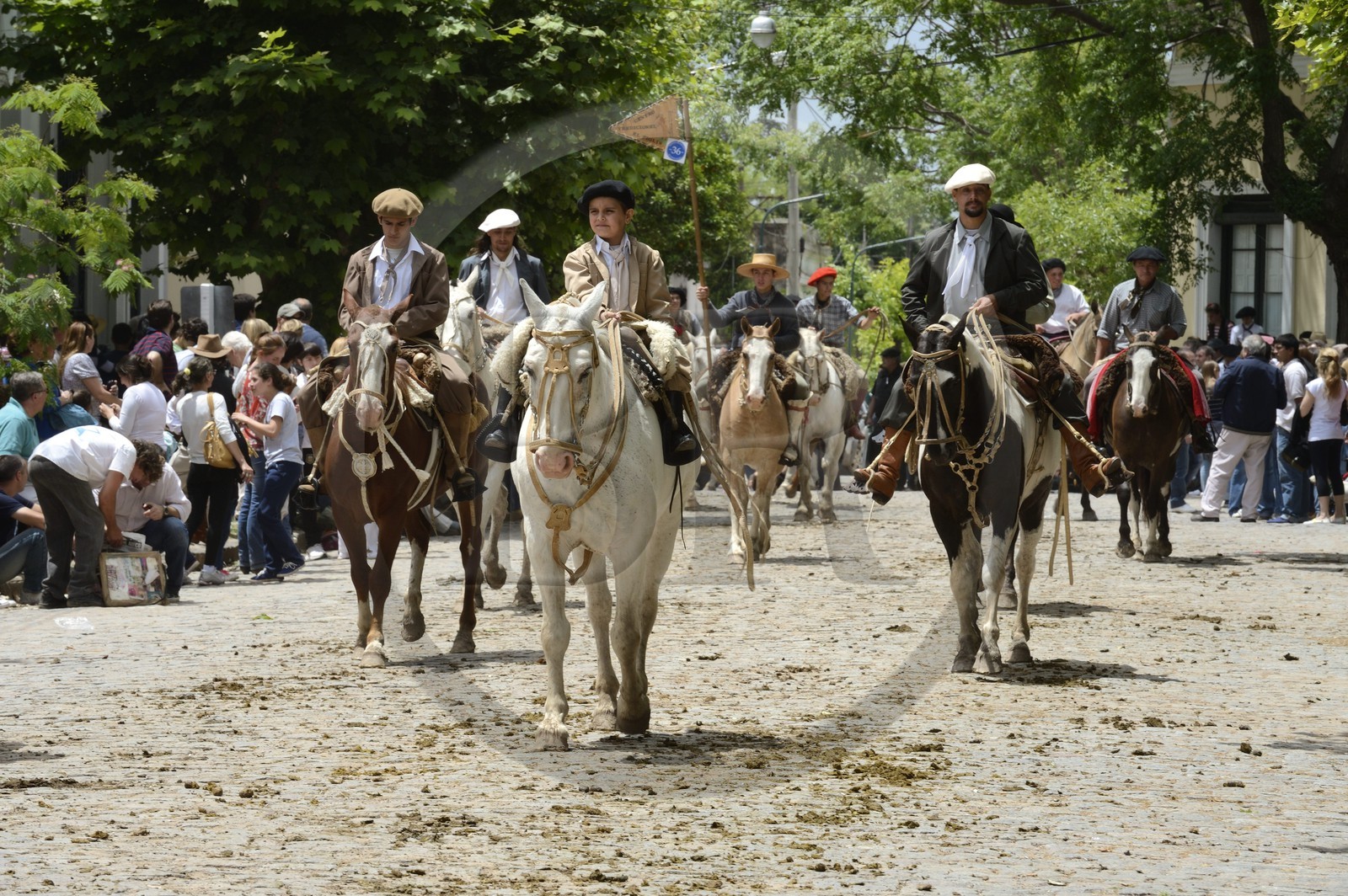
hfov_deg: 11.8
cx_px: 674
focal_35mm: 175
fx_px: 6547
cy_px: 448
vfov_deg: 7.8
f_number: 16
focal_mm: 175
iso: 400
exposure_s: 1/250
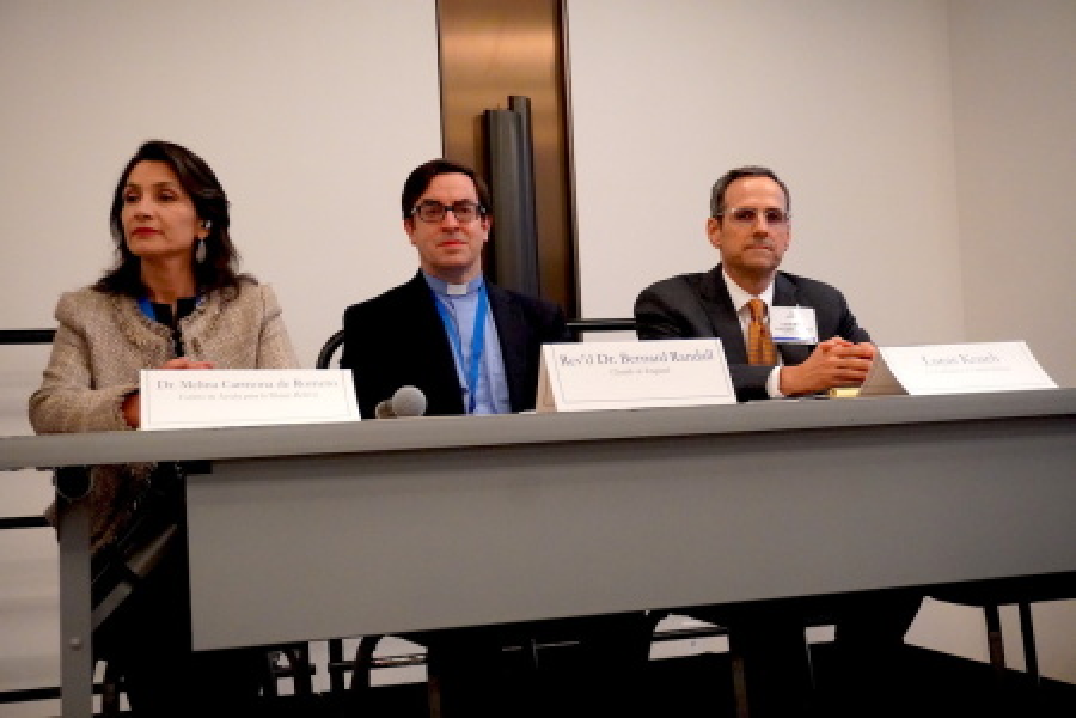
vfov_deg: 28.1
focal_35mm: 48
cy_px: 359
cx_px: 538
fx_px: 1435
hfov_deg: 41.1
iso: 6400
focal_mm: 32
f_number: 5
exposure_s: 1/100
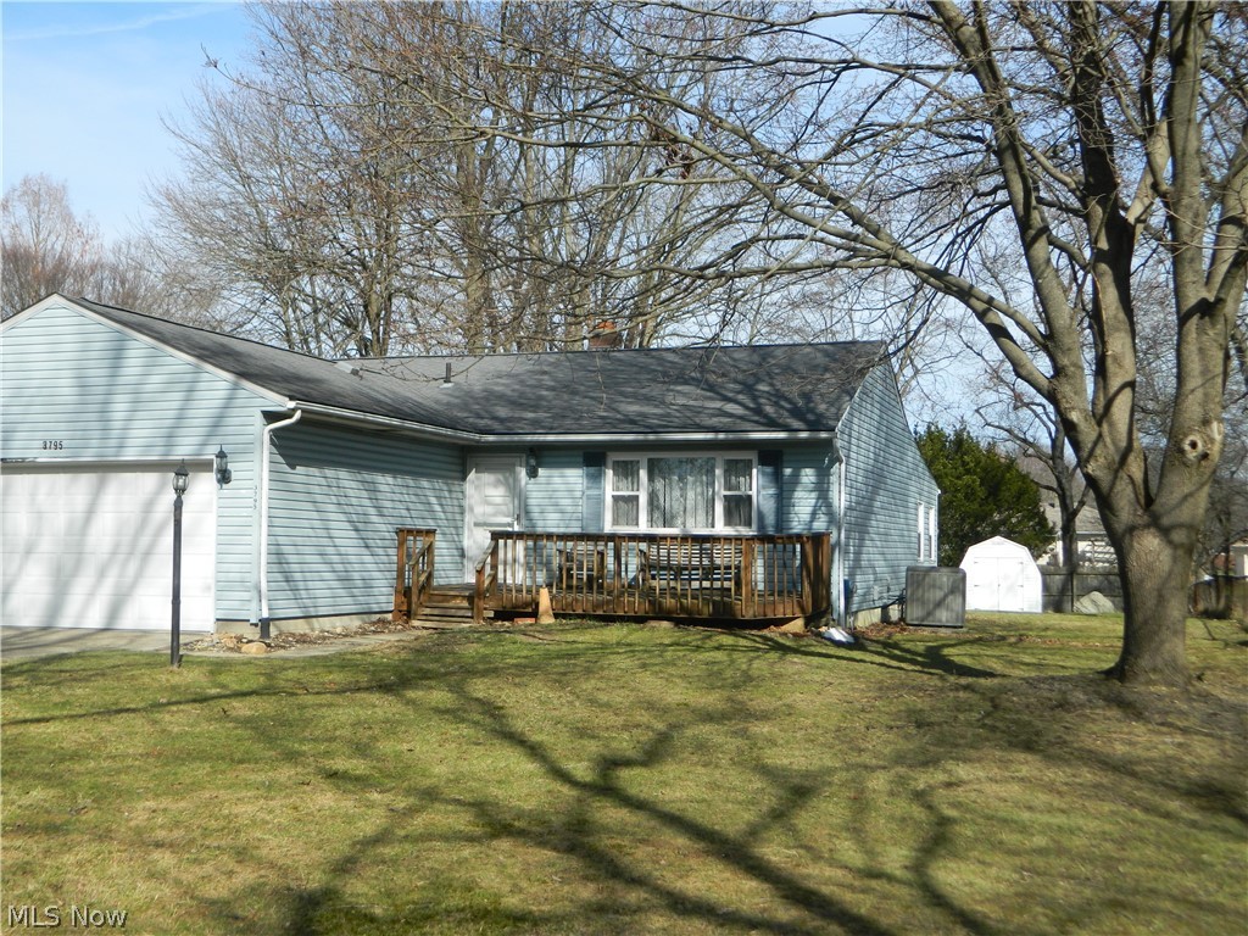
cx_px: 624
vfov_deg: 35.1
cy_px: 468
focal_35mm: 41
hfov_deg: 45.8
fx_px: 1478
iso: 80
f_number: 3.5
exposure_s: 1/800
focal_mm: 7.3
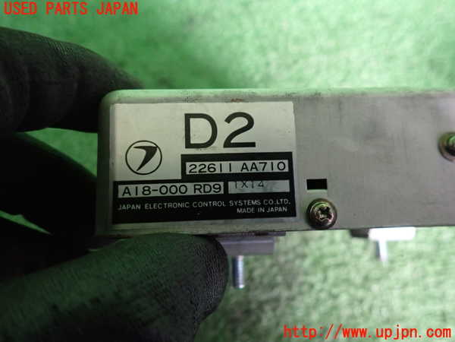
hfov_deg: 69.4
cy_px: 171
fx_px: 329
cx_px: 228
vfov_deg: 54.9
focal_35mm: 25
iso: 400
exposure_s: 1/30
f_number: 2
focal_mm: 4.5
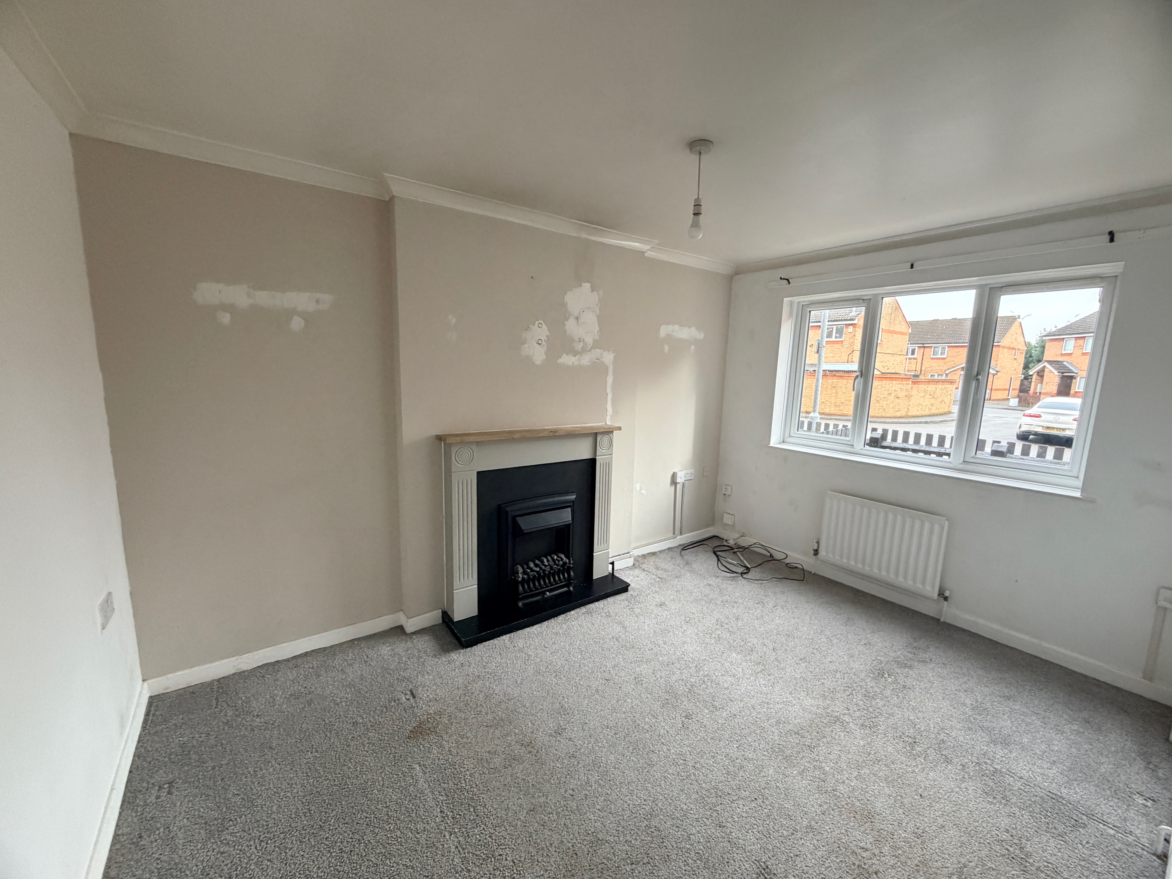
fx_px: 474
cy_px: 440
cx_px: 586
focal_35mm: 14
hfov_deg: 102.1
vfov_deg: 85.7
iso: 320
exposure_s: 1/82
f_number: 2.2
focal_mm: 2.22
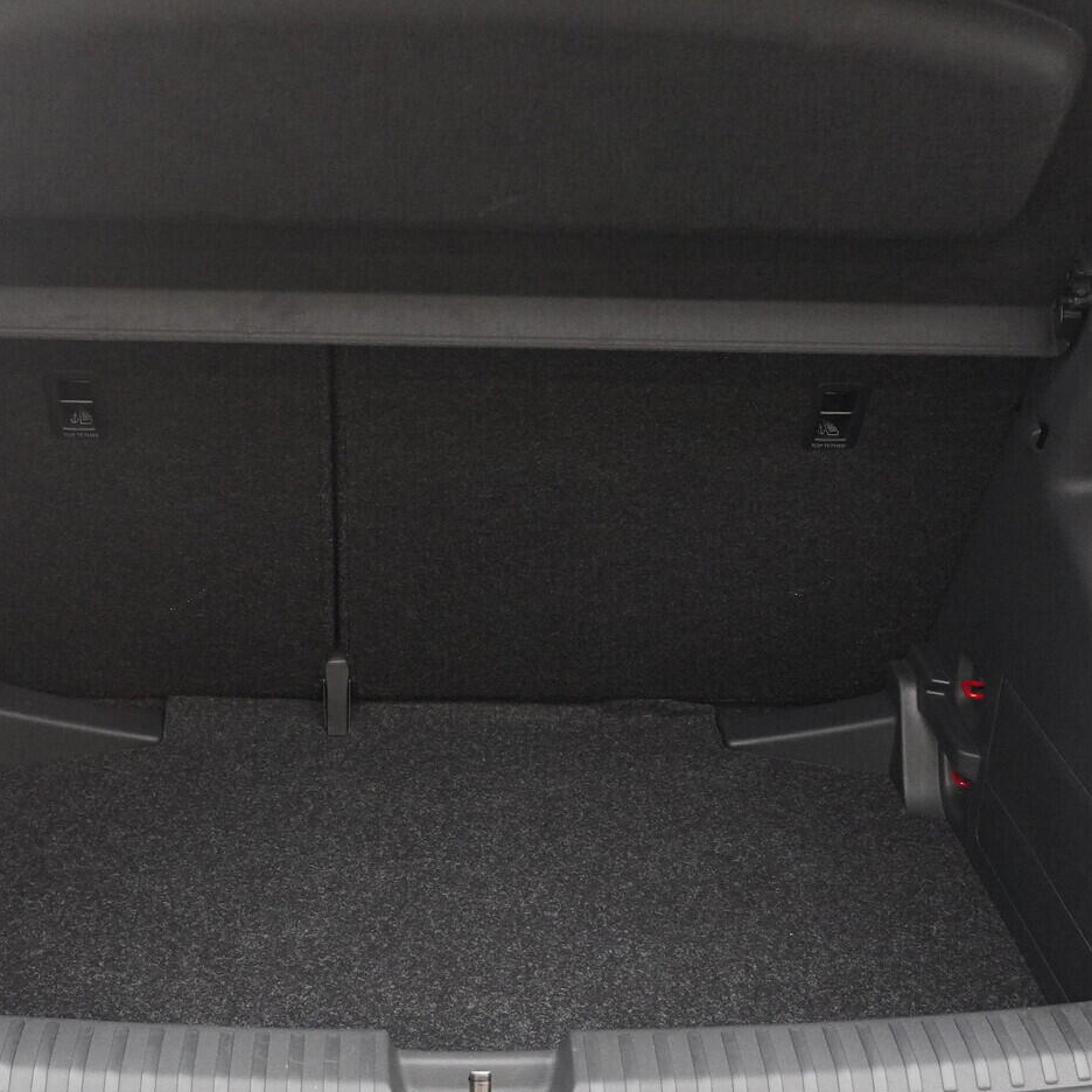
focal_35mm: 47
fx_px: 1677
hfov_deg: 36.0
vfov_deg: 36.1
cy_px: 545
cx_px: 468
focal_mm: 24
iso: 6400
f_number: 6.3
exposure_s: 1/200
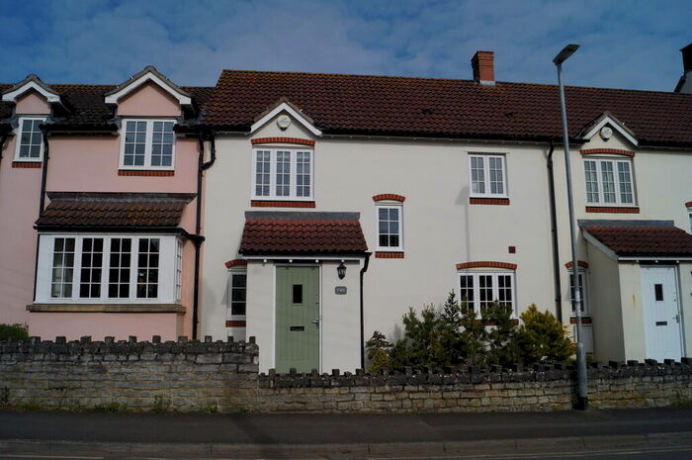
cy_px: 230
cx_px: 346
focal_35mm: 27
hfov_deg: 67.4
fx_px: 518
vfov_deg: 47.8
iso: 100
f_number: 13
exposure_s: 1/320
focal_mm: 18
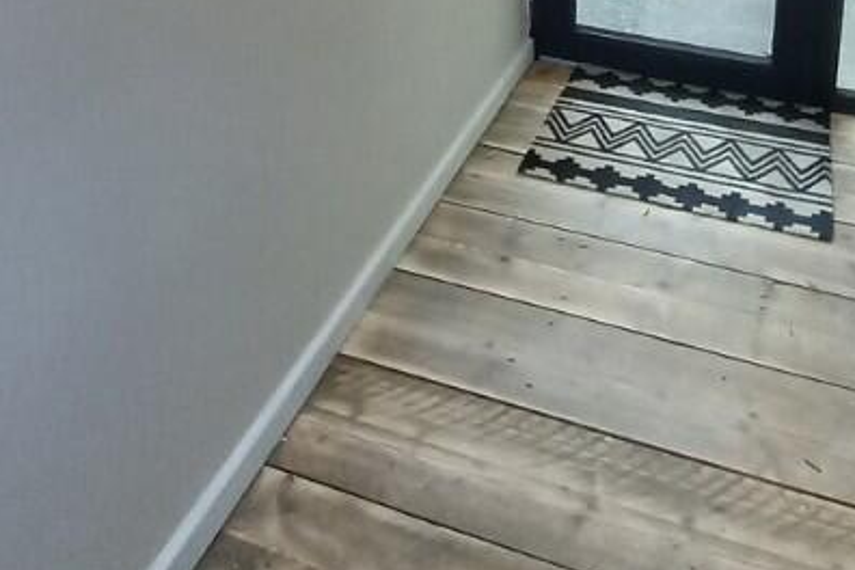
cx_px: 570
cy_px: -199
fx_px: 831
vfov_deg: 29.3
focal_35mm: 35
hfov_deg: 53.4
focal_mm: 1.13
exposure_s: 1/50
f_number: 2.2
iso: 125
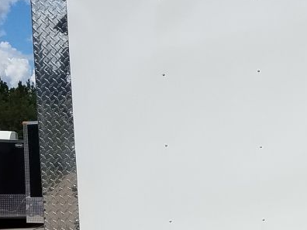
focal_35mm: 92
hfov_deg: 20.2
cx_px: 352
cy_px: 215
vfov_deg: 15.8
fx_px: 816
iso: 40
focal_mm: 4.2
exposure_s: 1/4800
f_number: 1.7
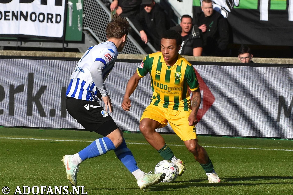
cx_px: 146
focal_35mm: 210
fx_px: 1709
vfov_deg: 6.5
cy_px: 98
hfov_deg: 9.8
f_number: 5.6
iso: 180
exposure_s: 1/1000
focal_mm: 140
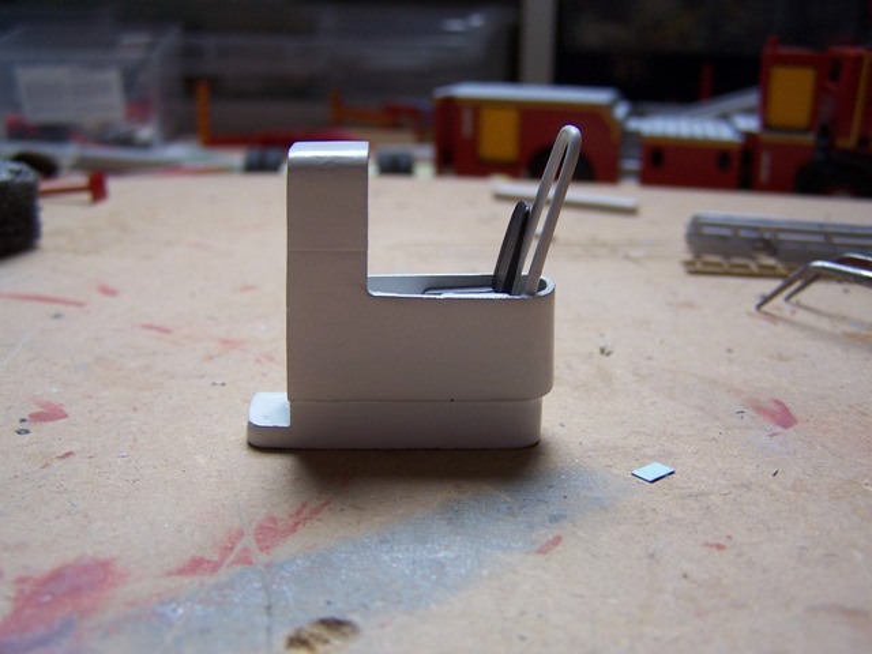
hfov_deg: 49.0
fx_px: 957
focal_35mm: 38
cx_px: 436
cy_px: 327
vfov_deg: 37.7
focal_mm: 6.3
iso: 80
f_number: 2.8
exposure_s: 1/125
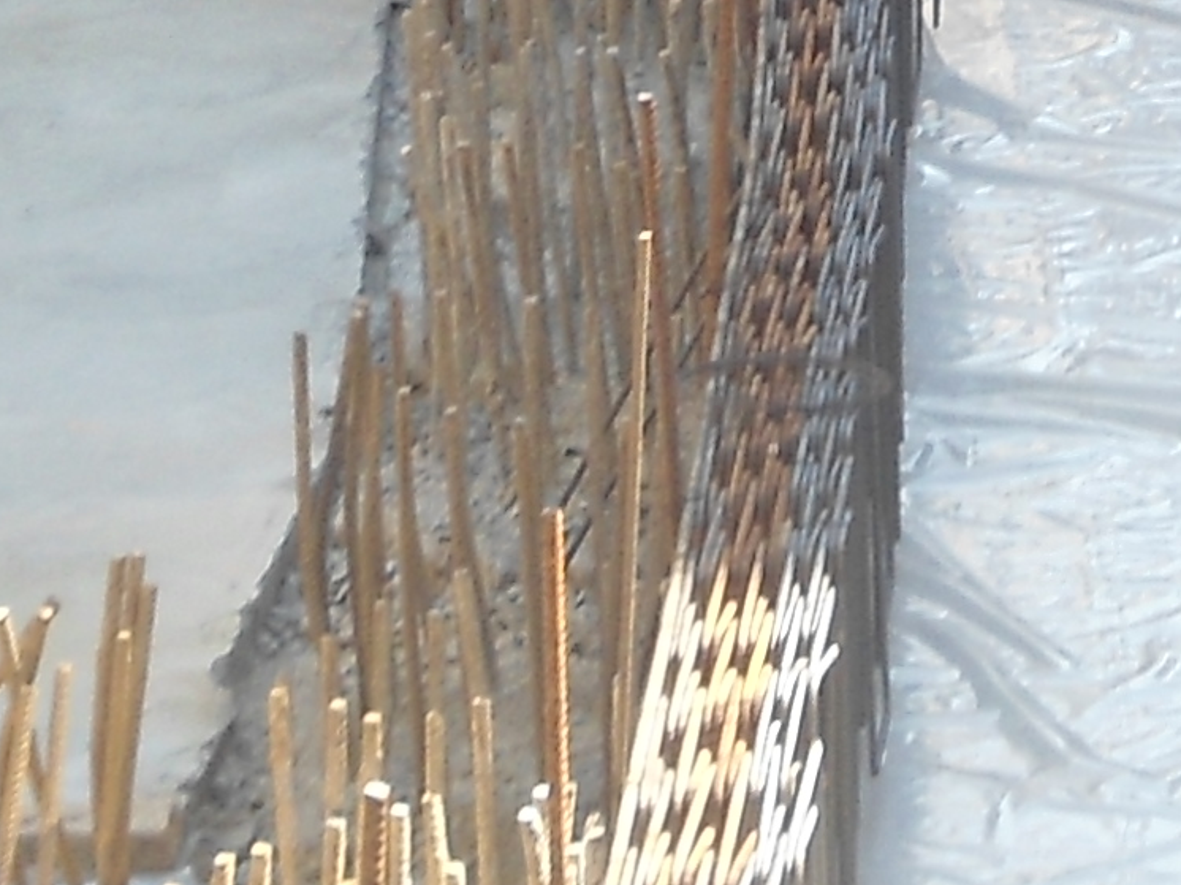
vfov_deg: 6.1
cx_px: 1556
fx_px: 8049
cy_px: -804
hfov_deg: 8.3
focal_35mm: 236
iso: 80
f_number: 3.5
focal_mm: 7.9
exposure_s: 1/160
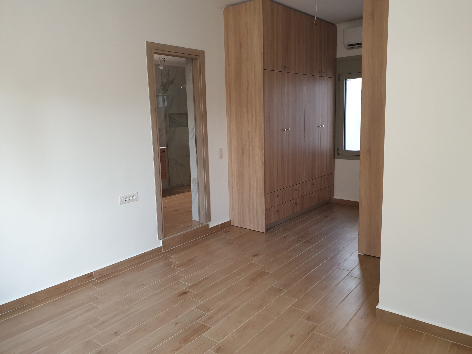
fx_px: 355
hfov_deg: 67.3
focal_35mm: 26
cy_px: 177
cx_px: 236
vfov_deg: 53.1
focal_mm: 4.3
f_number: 2.4
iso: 250
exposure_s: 1/50
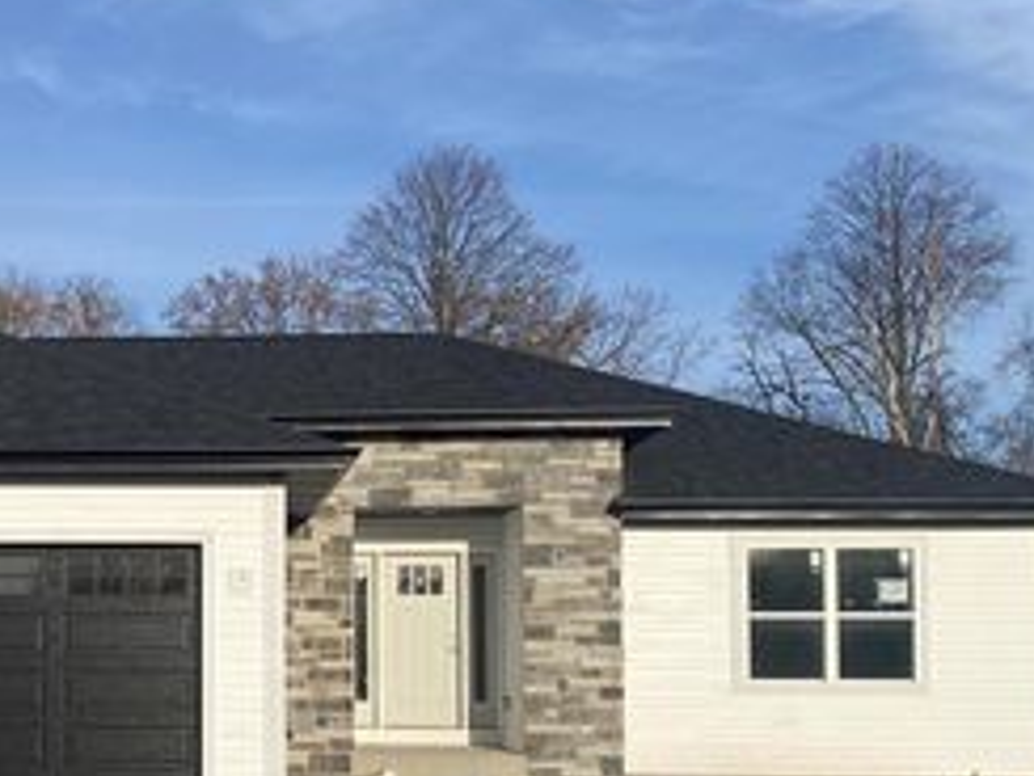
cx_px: 106
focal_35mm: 53
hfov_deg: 34.2
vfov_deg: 27.1
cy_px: 597
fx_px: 1584
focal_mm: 4.25
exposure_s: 1/3610
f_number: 1.8
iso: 32
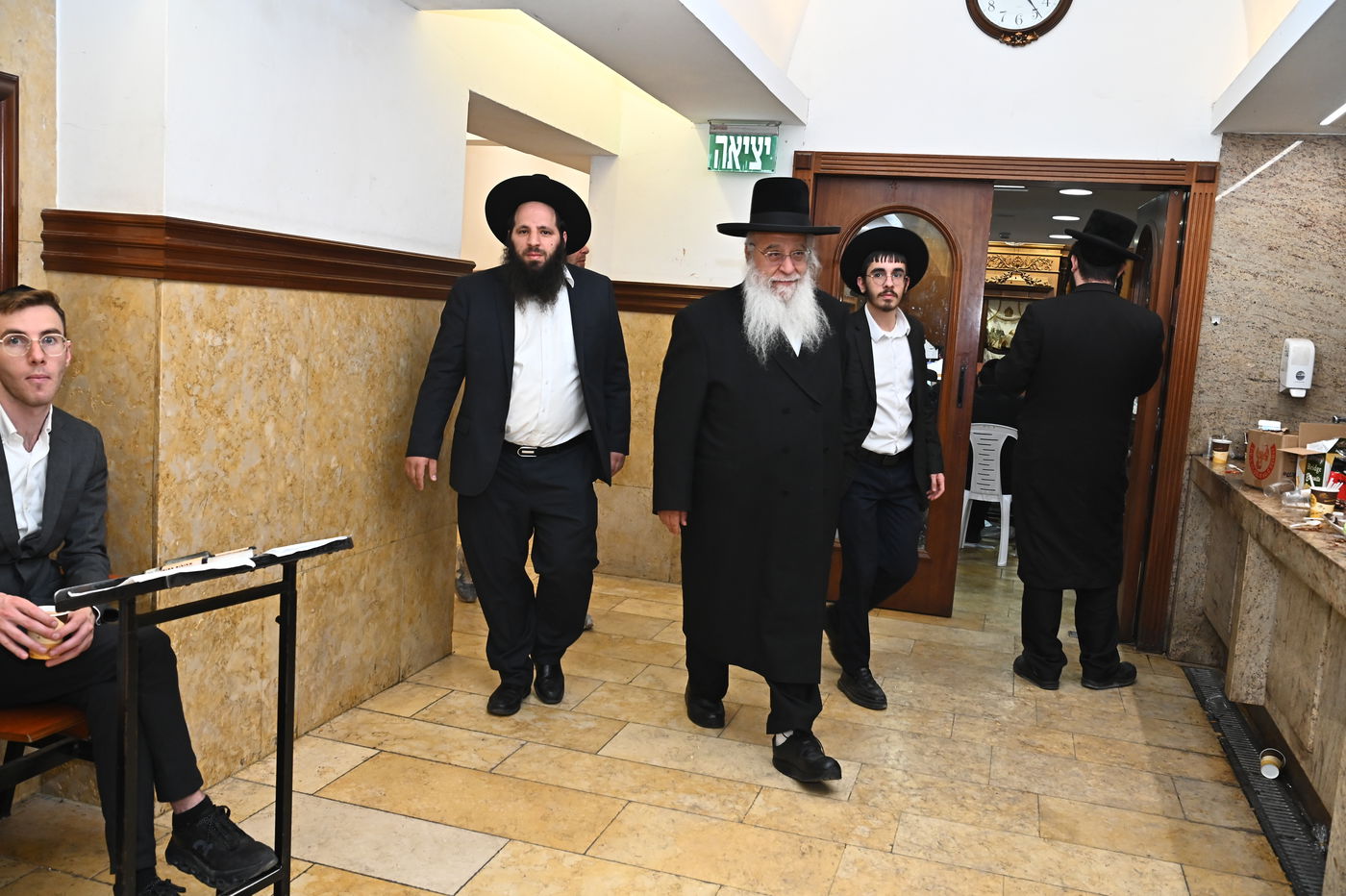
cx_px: 673
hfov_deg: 58.7
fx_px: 1196
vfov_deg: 41.1
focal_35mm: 32
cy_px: 448
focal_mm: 32
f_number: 8
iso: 2000
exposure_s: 1/125
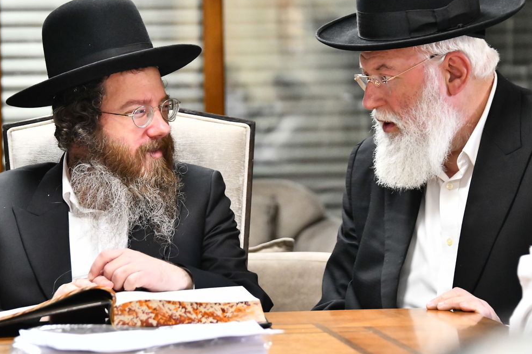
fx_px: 2570
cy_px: 132
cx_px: 220
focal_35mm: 174
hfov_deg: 11.8
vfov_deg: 7.9
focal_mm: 122
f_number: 5.6
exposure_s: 1/125
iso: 3200
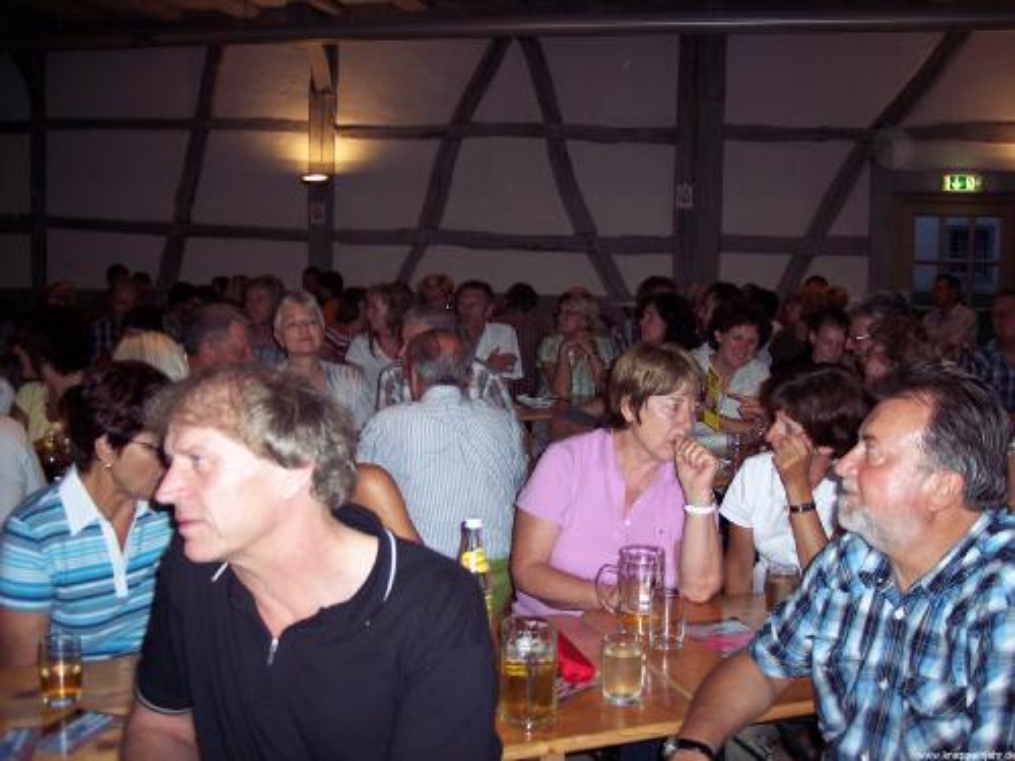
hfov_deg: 47.9
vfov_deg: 36.8
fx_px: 1144
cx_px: 508
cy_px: 380
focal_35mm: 39
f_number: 2.8
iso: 140
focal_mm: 8
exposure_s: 1/60
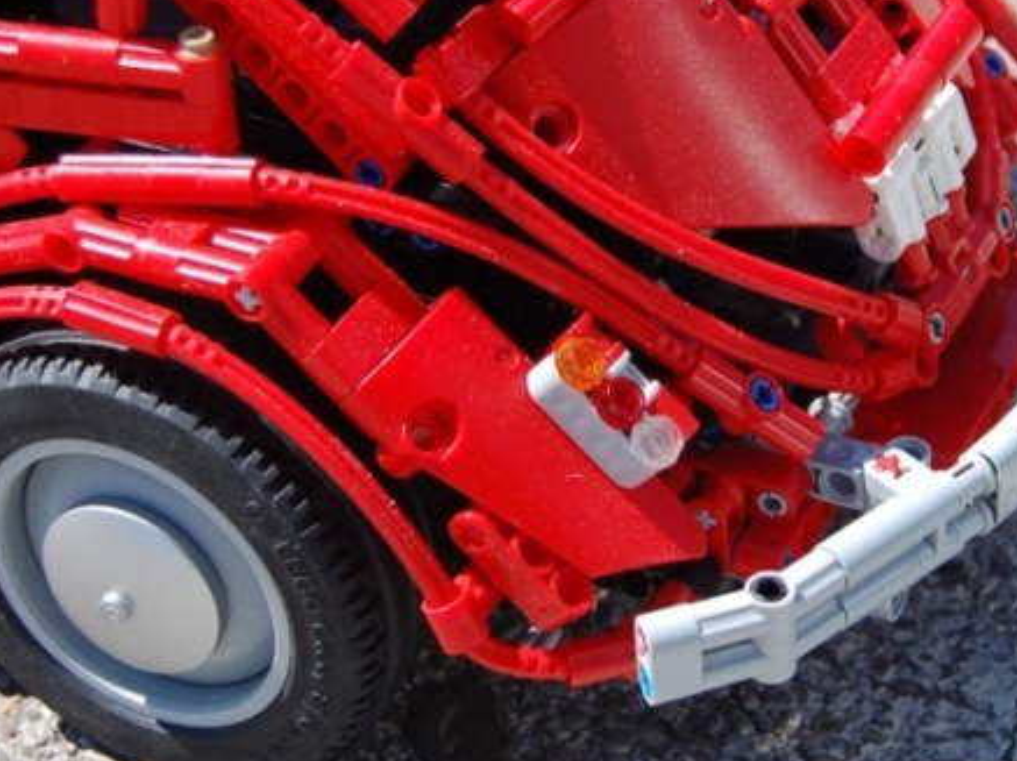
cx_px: 626
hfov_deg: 18.9
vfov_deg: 14.2
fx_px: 3053
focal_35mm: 104
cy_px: 236
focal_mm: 35
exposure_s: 1/640
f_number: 4.8
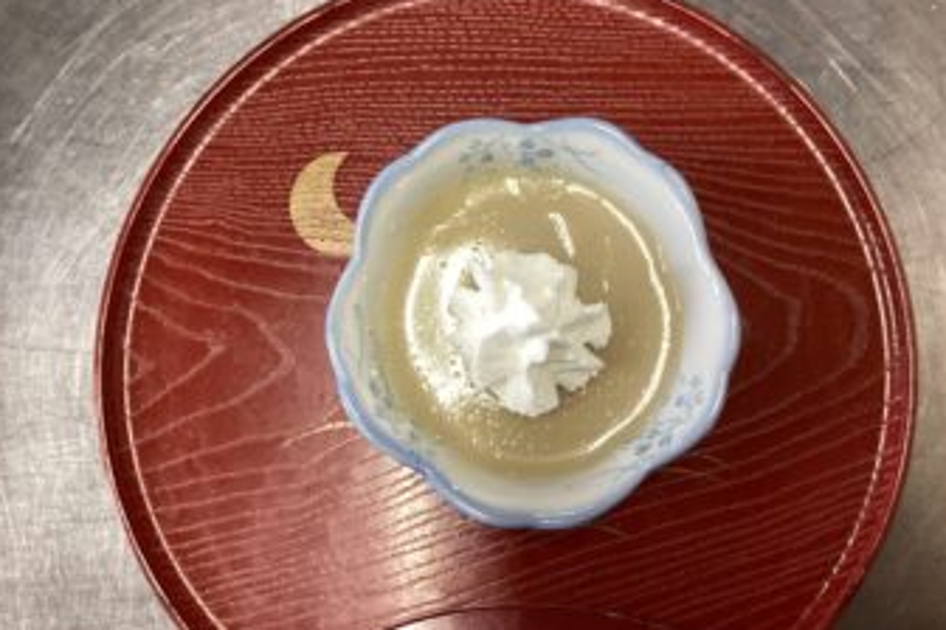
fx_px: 946
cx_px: 491
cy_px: 294
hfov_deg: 53.1
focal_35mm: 36
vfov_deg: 36.9
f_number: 2.4
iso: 200
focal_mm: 3.3
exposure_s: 1/60
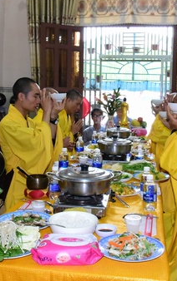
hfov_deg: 27.5
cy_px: 121
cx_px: 98
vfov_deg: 42.5
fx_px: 362
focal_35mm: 47
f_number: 13
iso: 11400
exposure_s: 1/100
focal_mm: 24
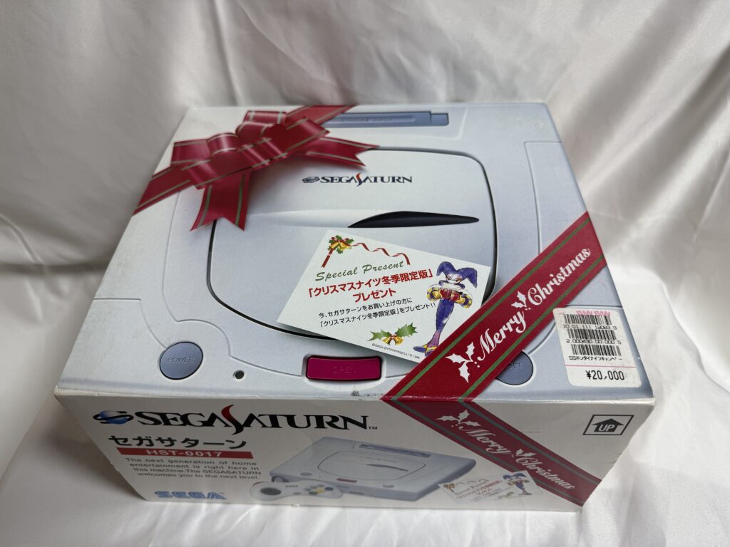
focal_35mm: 24
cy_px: 274
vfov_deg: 56.8
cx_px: 365
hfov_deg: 71.6
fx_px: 506
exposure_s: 1/121
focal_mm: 6.76
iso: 80
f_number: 1.78
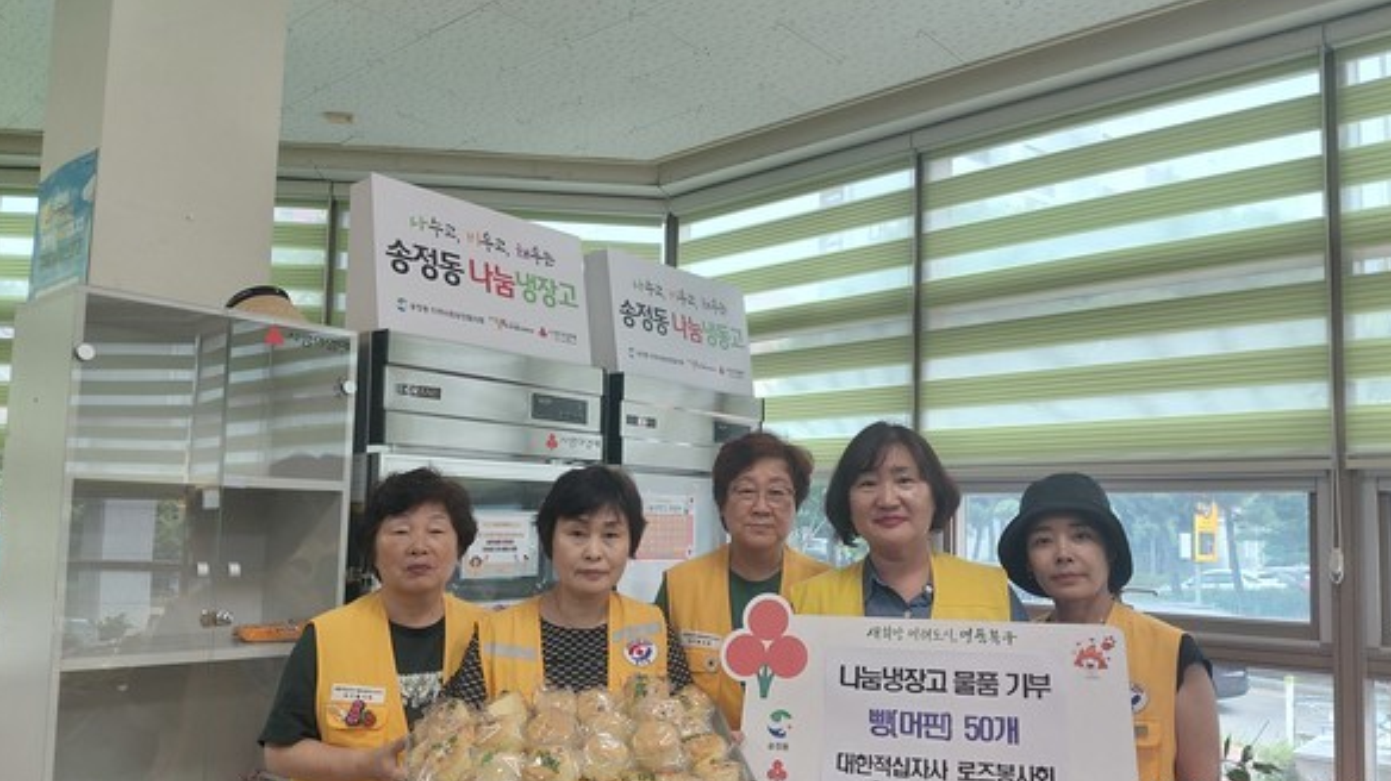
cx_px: 703
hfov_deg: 67.9
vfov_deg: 41.4
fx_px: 1032
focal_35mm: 28
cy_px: 431
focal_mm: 4.69
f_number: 1.8
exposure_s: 1/120
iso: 100
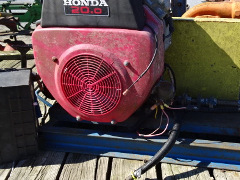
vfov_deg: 36.8
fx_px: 270
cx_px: 172
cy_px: 81
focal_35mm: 39
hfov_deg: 46.6
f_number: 3.5
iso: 80
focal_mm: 4.1
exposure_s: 1/500
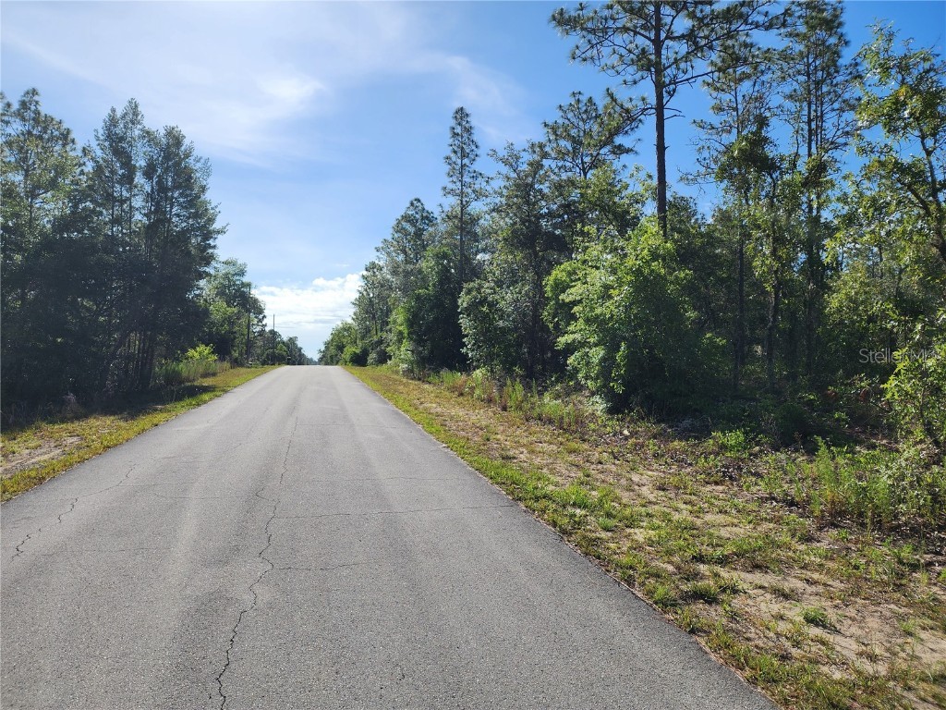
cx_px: 473
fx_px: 629
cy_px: 355
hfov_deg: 73.9
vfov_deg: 58.9
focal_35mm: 23
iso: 12
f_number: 1.8
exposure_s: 1/1728
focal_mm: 6.4
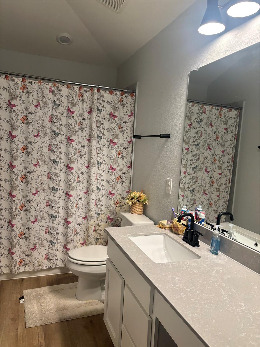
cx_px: 130
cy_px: 174
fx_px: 260
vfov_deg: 67.3
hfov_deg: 53.1
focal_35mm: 26
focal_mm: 5.96
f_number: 1.6
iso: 125
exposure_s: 1/120
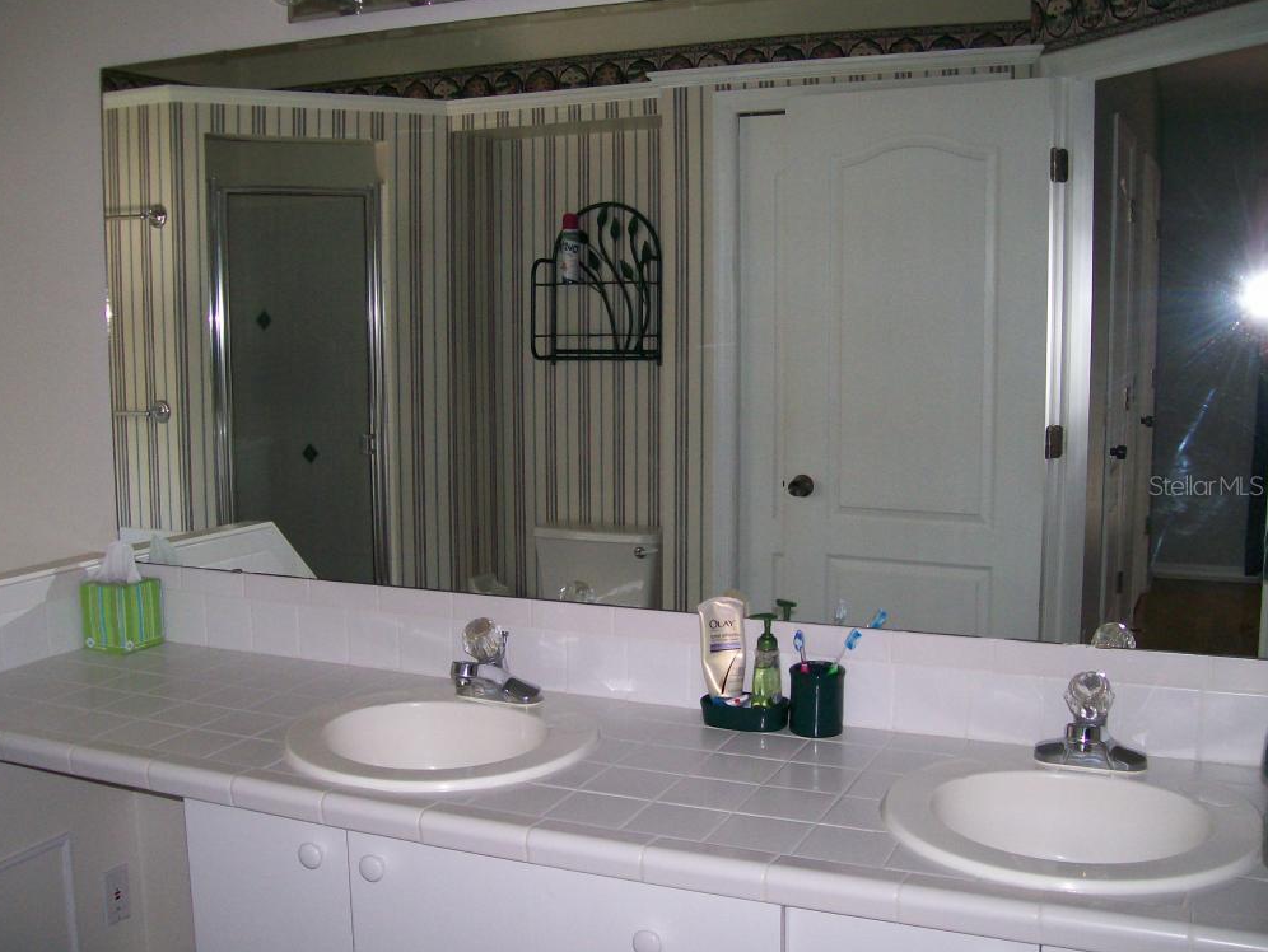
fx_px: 1356
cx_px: 617
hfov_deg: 50.1
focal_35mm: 37
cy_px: 486
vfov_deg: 38.7
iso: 140
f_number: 2.7
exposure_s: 1/64
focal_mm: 6
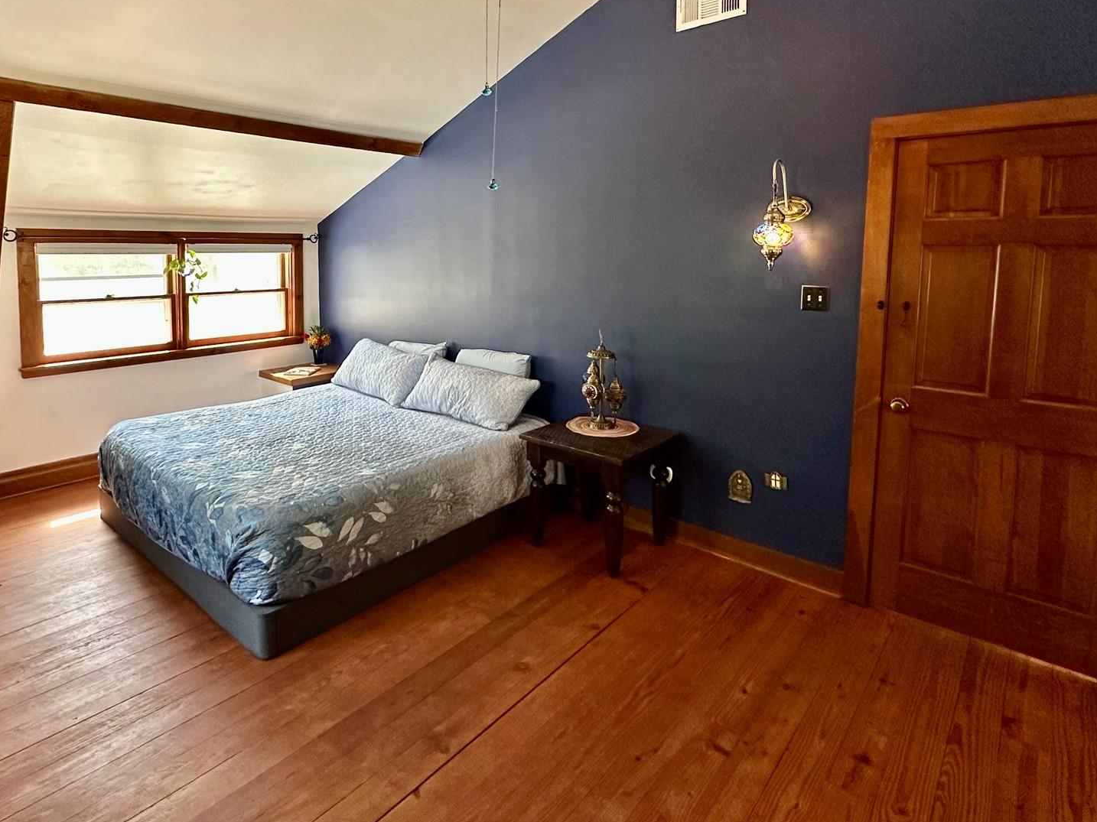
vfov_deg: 64.9
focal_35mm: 20
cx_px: 477
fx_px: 634
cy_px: 301
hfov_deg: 81.3
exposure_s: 1/77
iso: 320
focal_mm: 2.22
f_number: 2.2
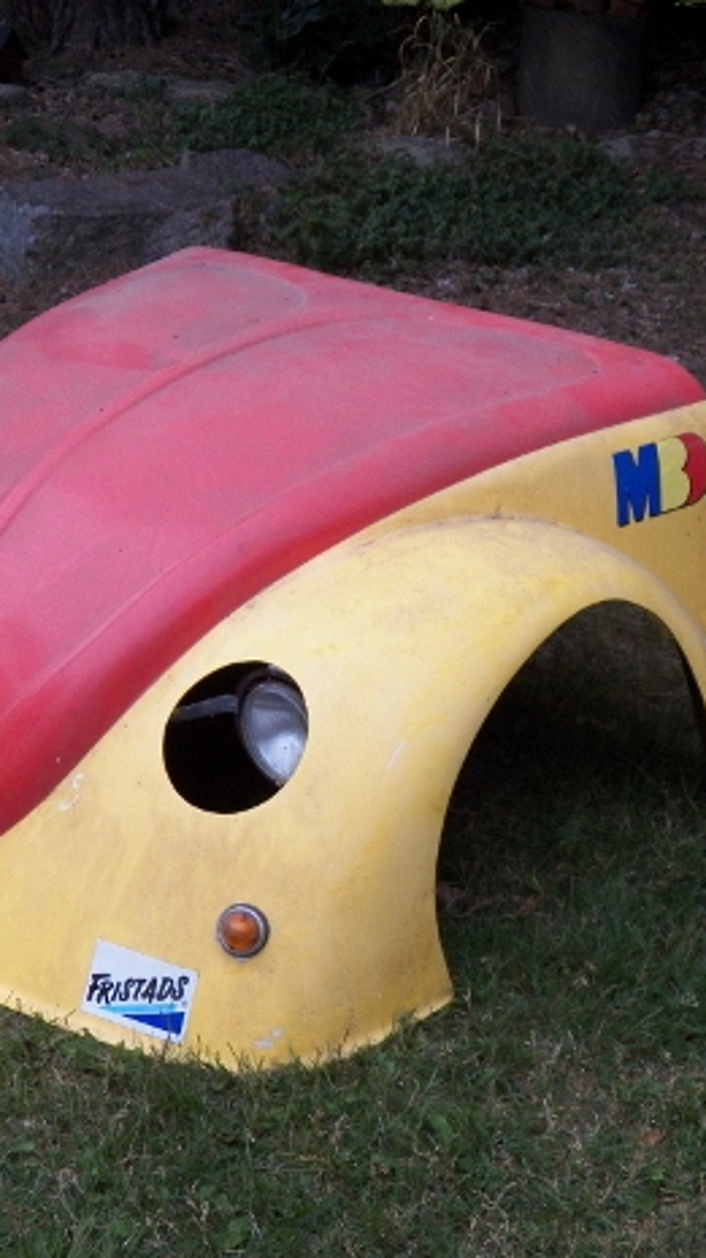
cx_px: 500
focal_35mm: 60
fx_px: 2000
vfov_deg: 34.9
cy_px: 633
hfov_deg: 19.9
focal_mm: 7.1
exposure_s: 1/500
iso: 200
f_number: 3.2
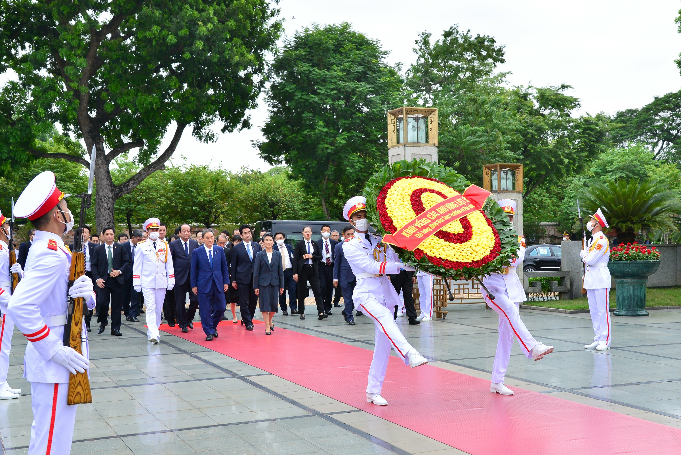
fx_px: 662
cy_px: 228
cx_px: 340
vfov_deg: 37.9
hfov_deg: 54.4
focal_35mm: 35
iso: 800
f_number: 7.1
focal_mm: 35
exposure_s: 1/160
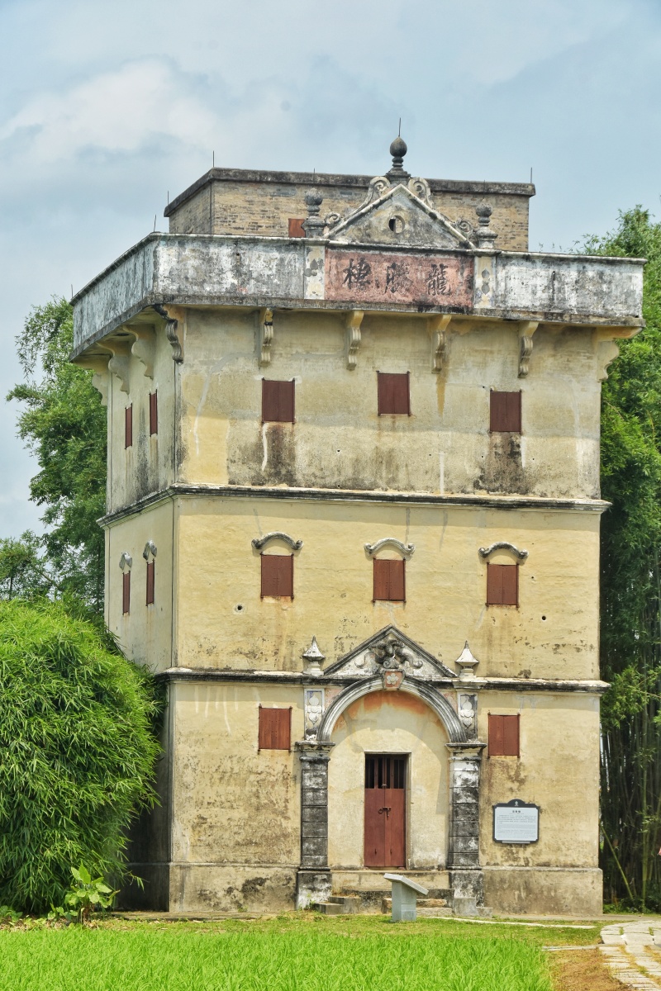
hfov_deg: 11.4
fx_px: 3305
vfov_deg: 17.1
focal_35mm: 120
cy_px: 496
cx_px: 330
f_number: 10
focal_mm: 80
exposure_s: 1/640
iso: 320
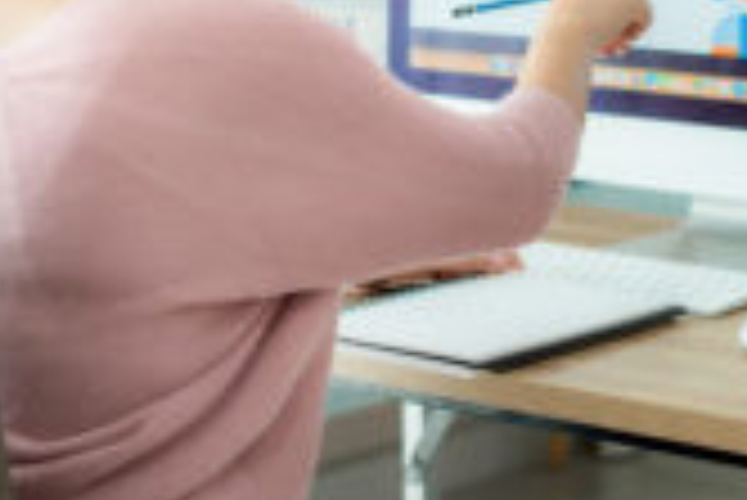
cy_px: -81
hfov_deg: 15.0
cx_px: 639
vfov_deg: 10.0
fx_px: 2804
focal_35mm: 135
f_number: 2.8
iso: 200
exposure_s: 1/160
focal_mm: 55
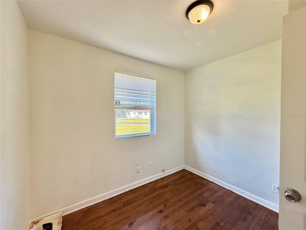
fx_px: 124
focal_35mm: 14
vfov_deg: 85.7
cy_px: 115
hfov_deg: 102.1
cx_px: 153
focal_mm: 2.22
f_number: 2.2
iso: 125
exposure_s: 1/99
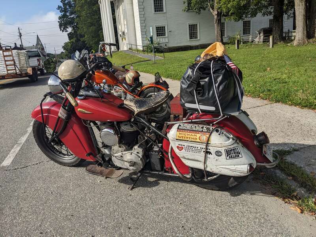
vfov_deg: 51.4
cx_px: 158
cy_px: 118
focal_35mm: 27
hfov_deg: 65.3
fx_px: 246
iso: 55
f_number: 1.73
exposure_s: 1/4695
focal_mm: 4.38
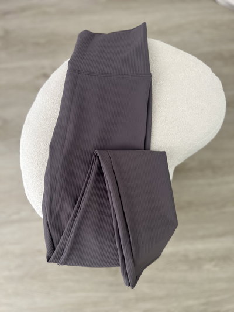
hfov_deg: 53.1
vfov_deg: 67.3
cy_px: 156
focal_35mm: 26
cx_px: 117
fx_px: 234
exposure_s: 1/121
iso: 125
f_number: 1.5
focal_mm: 5.7
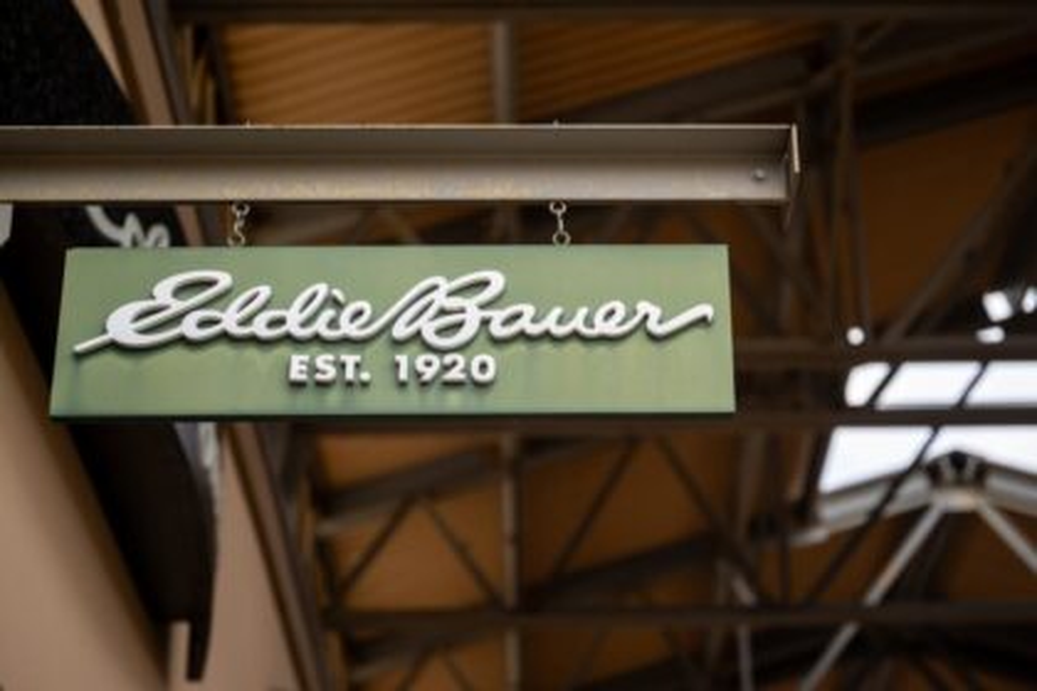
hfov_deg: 28.8
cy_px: 346
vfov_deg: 19.5
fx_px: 2016
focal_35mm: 70
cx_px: 518
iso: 64
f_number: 2.8
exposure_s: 1/320
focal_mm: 70
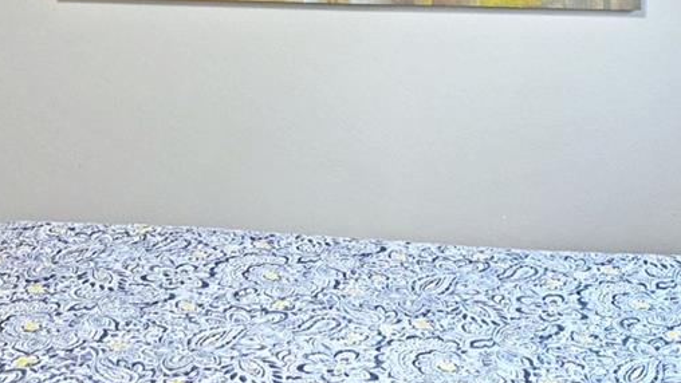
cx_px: 434
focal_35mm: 76
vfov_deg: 14.9
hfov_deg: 27.7
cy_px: -169
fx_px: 1373
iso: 280
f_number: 3.5
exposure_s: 1/20
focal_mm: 12
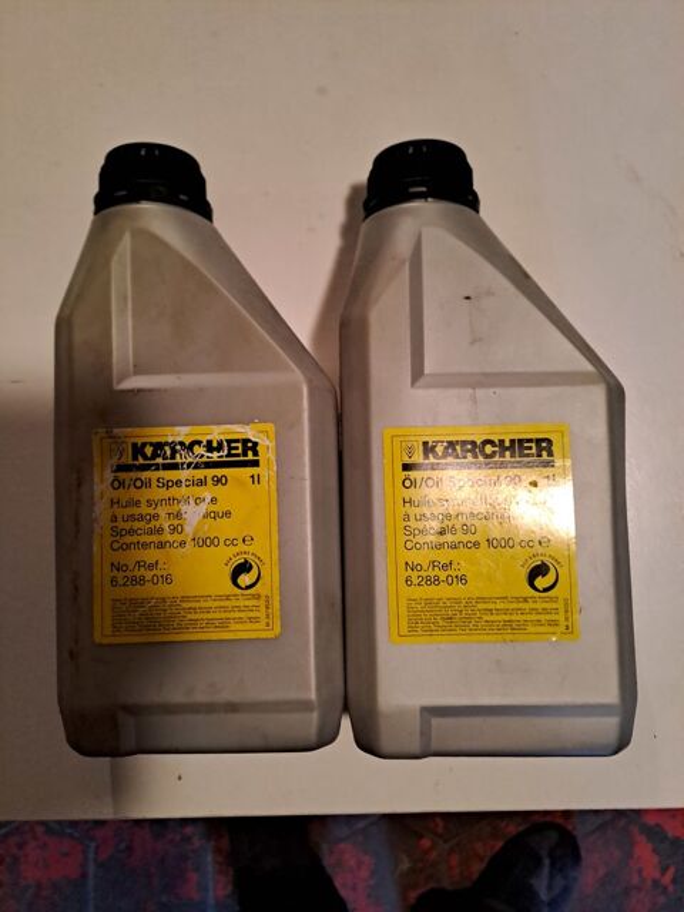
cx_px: 342
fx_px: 659
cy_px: 456
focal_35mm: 25
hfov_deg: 54.9
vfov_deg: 69.4
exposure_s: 1/25
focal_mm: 4.65
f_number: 1.8
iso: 400
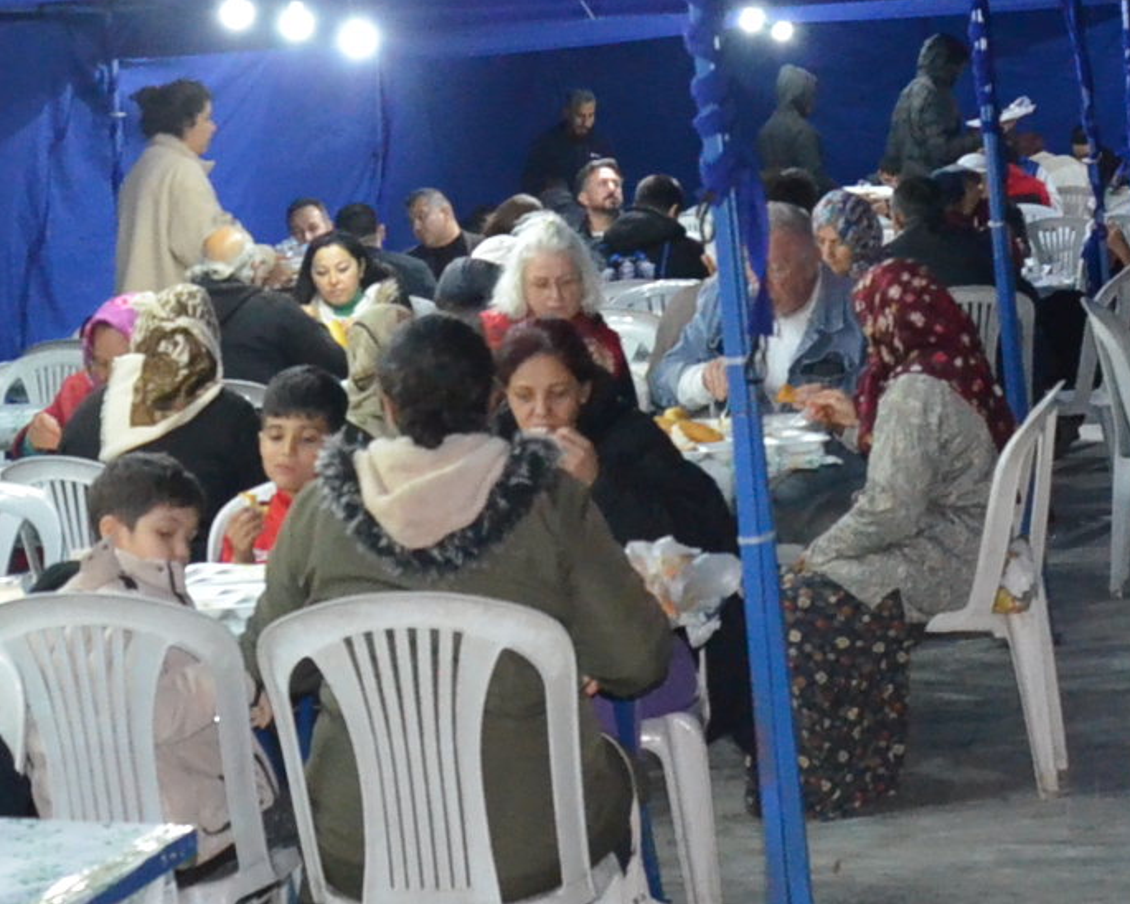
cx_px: 251
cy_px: 376
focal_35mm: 91
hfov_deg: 20.8
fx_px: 3043
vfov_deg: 16.9
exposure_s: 1/60
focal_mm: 18
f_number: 3.5
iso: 3200
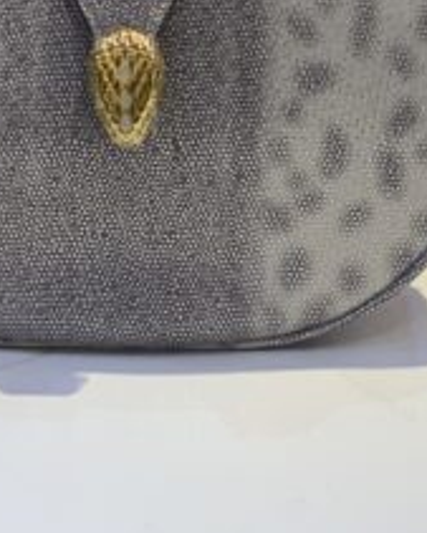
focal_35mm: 138
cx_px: 182
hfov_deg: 11.2
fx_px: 2178
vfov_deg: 13.4
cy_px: -168
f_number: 2.4
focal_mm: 6
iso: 64
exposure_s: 1/100
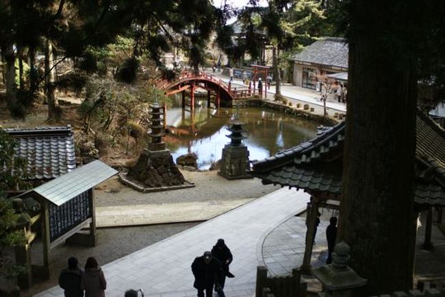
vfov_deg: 29.8
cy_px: 148
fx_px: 556
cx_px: 222
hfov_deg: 43.6
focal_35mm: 45
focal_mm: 30
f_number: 1.4
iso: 100
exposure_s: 1/640
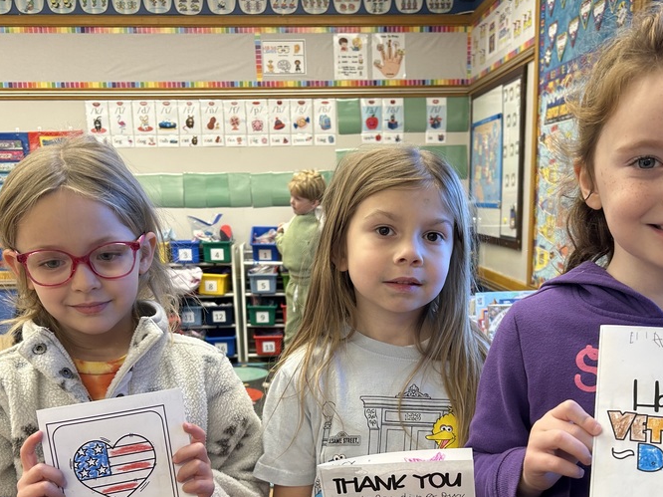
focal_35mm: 40
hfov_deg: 46.8
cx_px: 362
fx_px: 766
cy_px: 367
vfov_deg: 35.2
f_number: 1.5
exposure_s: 1/60
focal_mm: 5.7
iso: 100
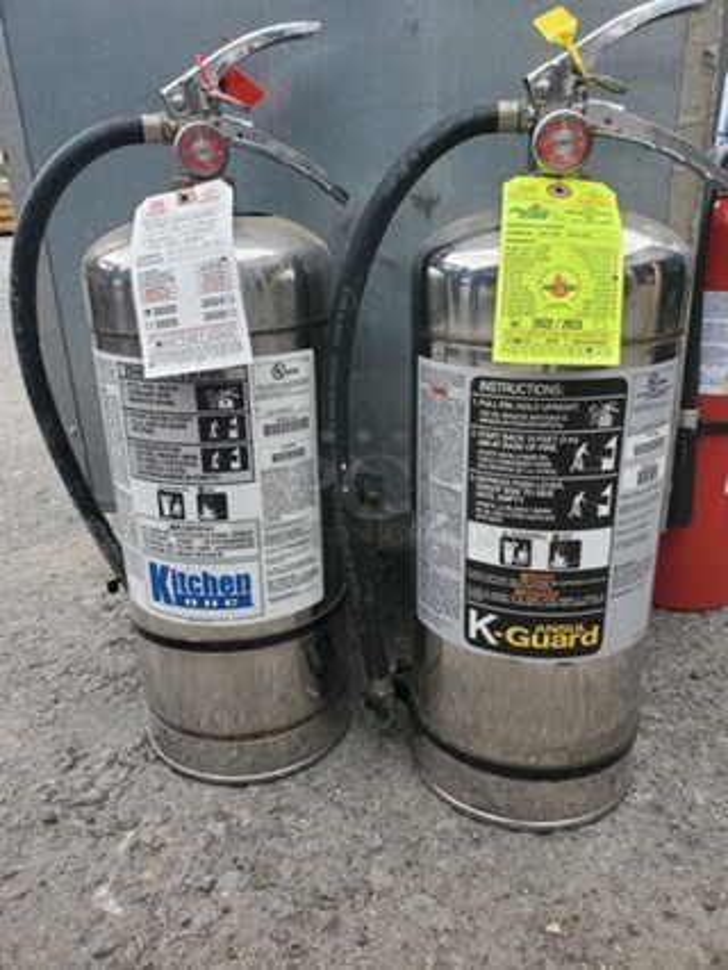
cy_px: 485
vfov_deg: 67.3
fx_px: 728
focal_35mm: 26
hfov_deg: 53.1
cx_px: 364
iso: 50
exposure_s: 1/165
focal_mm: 4.3
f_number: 2.4
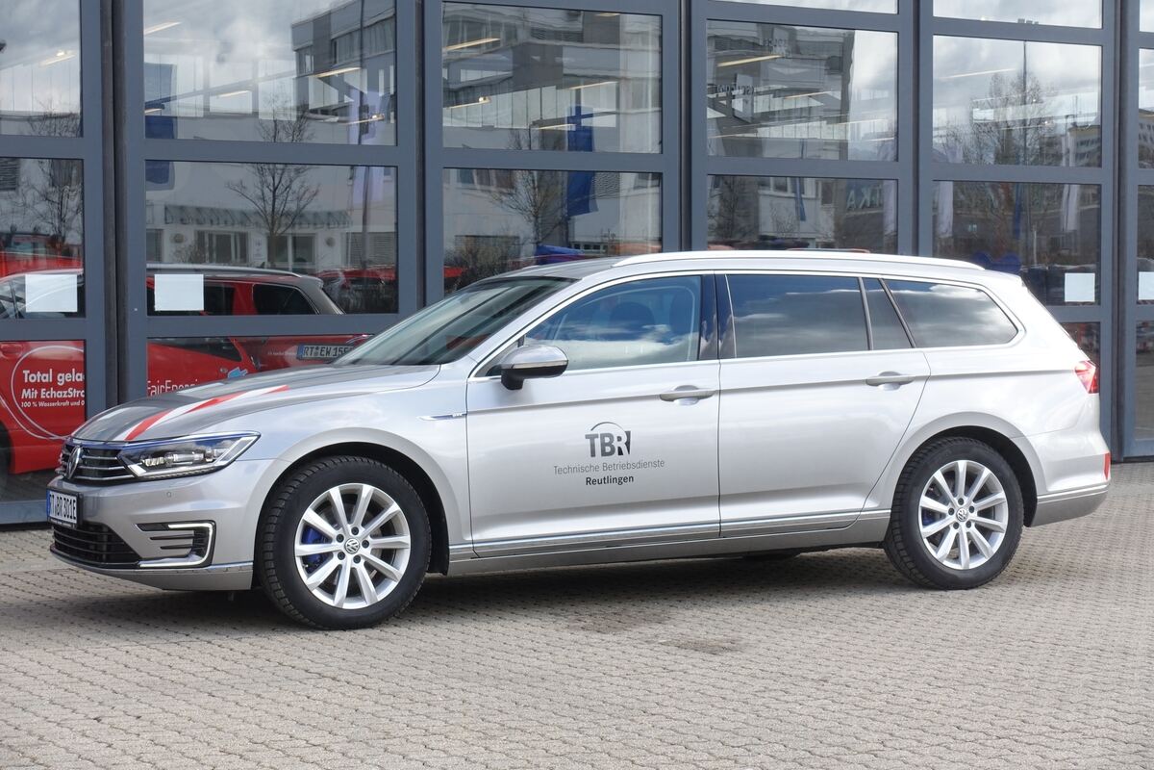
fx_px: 2244
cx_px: 577
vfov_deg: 19.5
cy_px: 385
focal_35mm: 70
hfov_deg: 28.8
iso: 200
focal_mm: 25.7
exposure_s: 1/50
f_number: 11
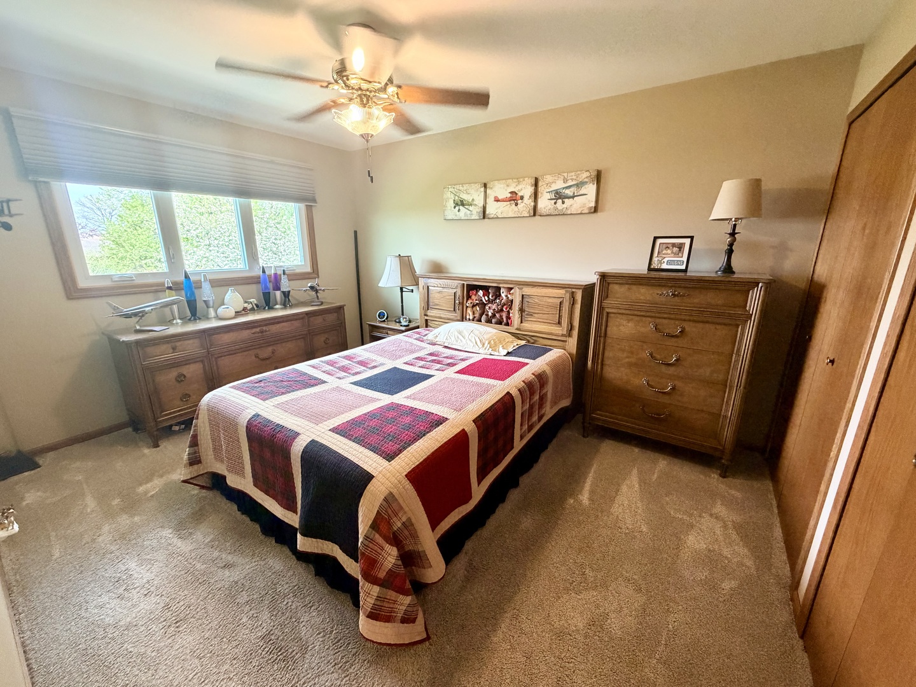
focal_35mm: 14
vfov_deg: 85.7
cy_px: 344
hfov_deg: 102.1
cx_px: 458
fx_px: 370
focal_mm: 2.22
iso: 320
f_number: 2.2
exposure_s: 1/60
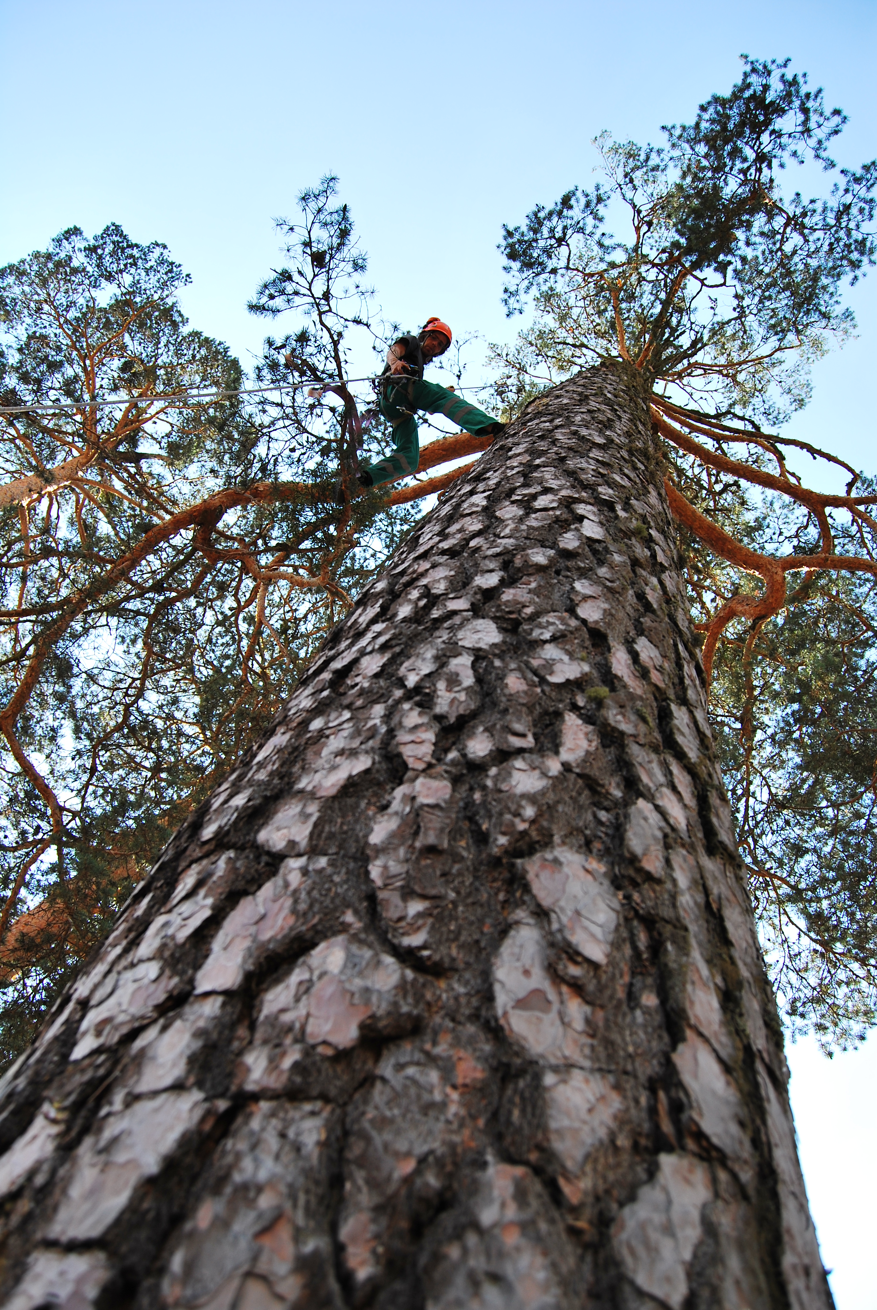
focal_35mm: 27
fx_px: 984
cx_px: 438
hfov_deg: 48.0
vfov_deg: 67.3
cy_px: 655
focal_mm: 18
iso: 100
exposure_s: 1/200
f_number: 5
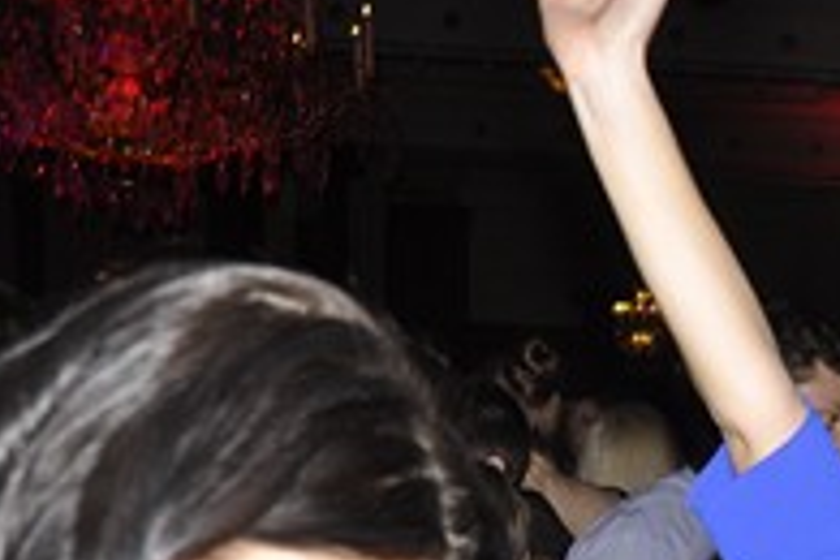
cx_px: 1146
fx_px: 2170
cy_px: 752
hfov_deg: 19.8
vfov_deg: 14.1
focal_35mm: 93
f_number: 5
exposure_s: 1/60
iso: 400
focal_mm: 22
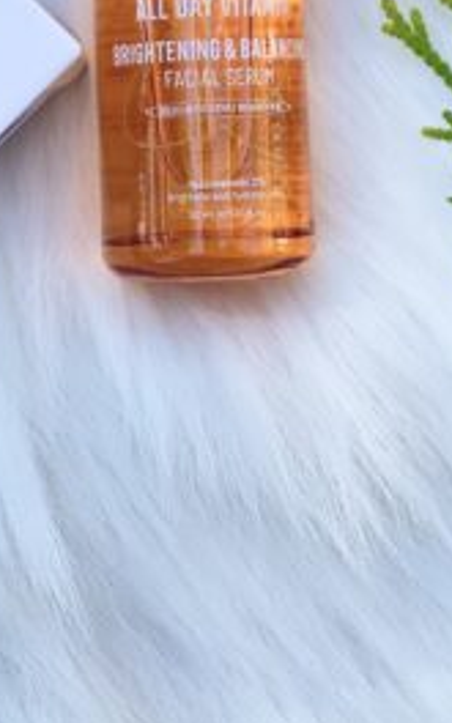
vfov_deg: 14.0
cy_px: -10
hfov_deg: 8.9
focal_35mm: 147
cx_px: 153
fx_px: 2897
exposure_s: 1/144
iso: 20
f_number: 2.2
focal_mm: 7.5
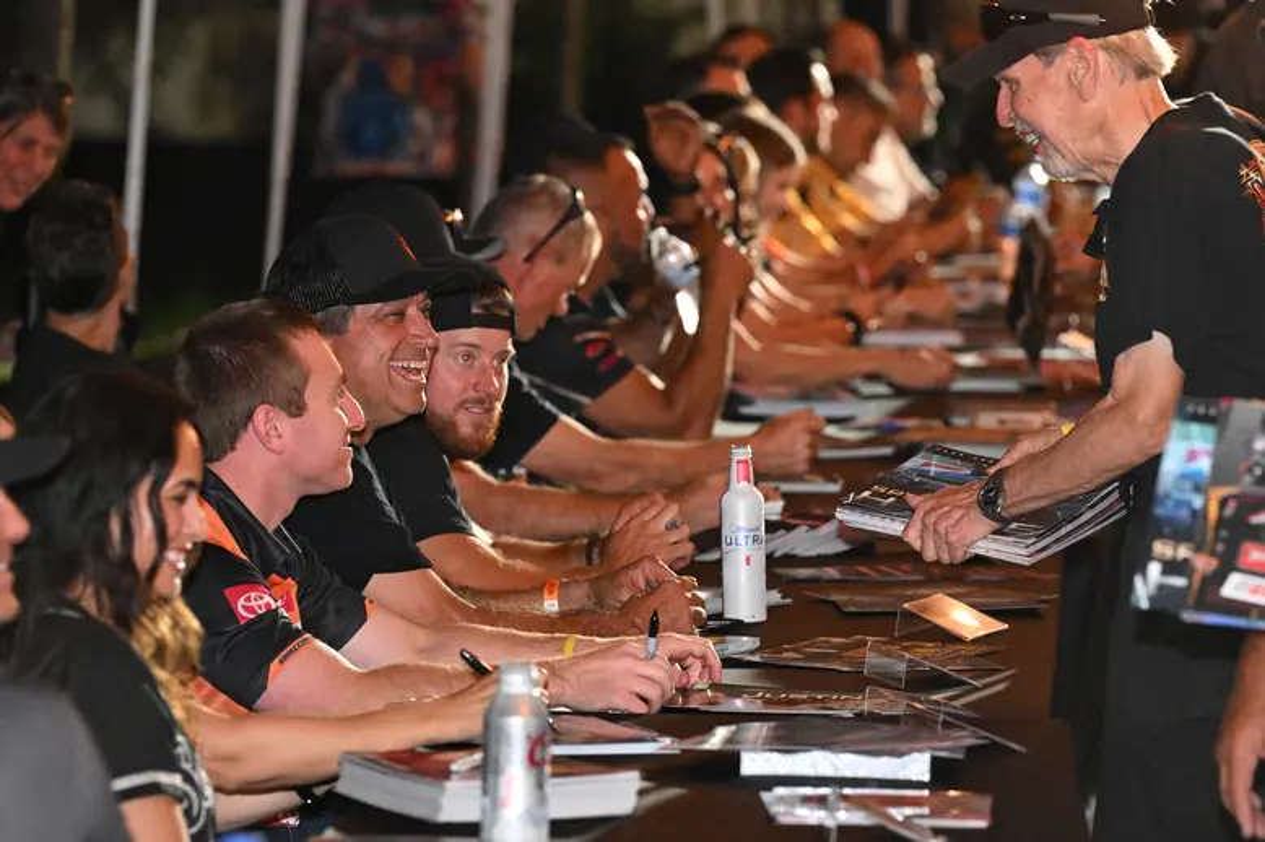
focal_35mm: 200
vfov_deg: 6.9
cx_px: 632
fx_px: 7024
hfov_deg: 10.3
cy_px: 421
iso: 6400
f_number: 5.6
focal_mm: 200
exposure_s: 1/60
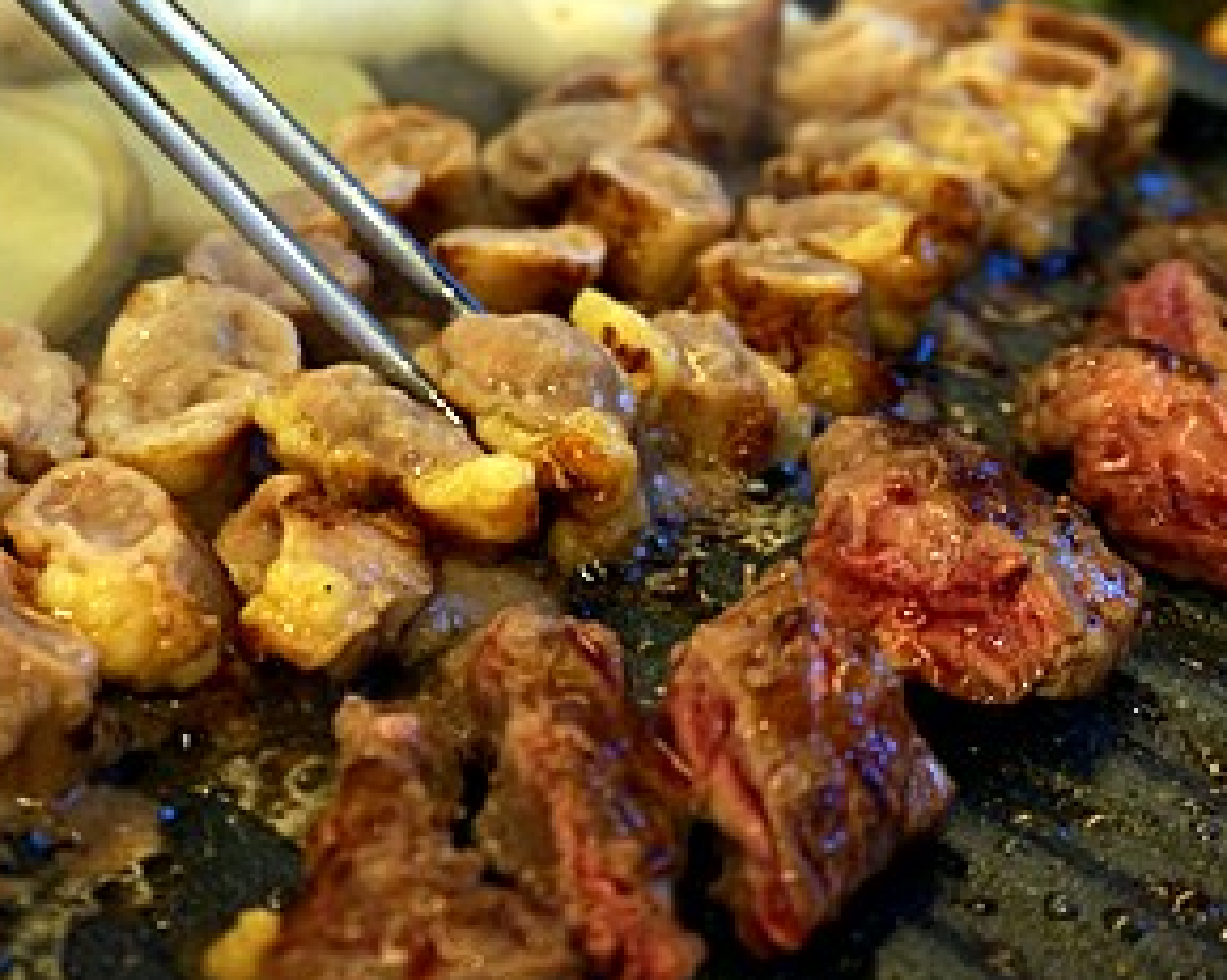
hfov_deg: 33.5
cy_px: 426
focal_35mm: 56
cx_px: 488
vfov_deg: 27.1
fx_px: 2033
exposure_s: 1/30
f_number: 4.5
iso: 800
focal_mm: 24
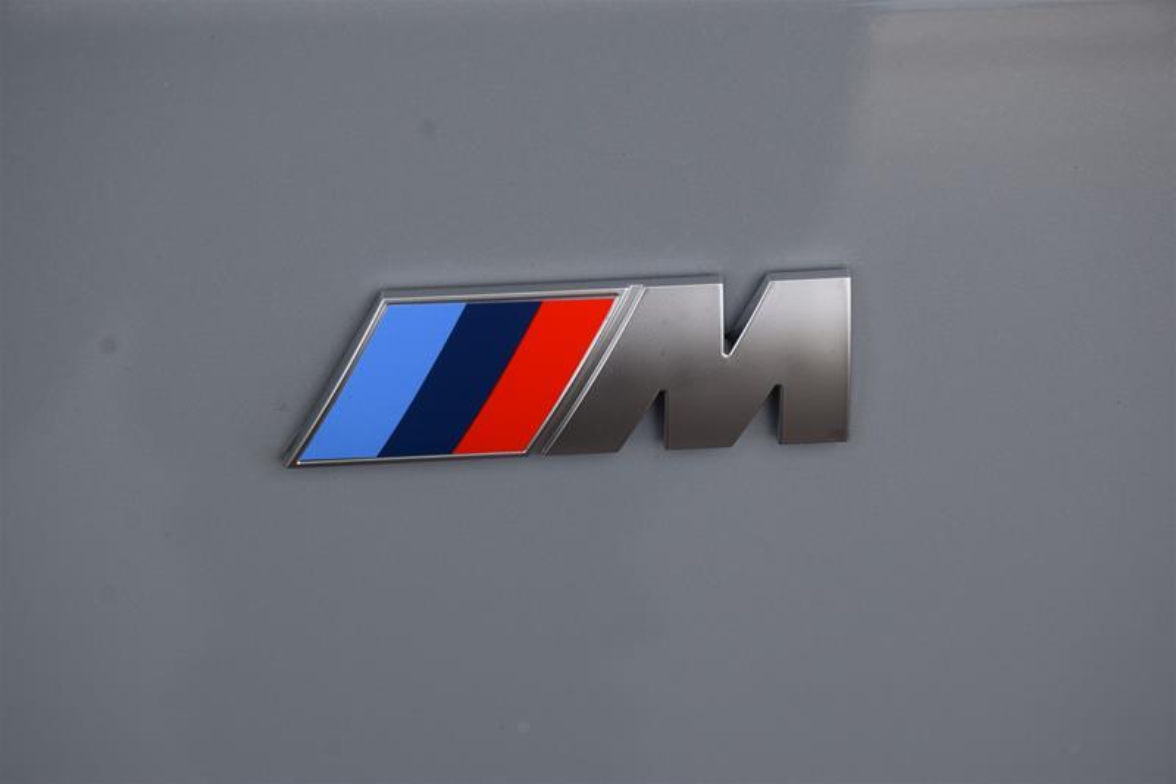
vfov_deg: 9.6
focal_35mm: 142
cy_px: 392
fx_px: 4654
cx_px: 588
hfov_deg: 14.4
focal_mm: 95
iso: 400
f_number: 8
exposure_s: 1/160
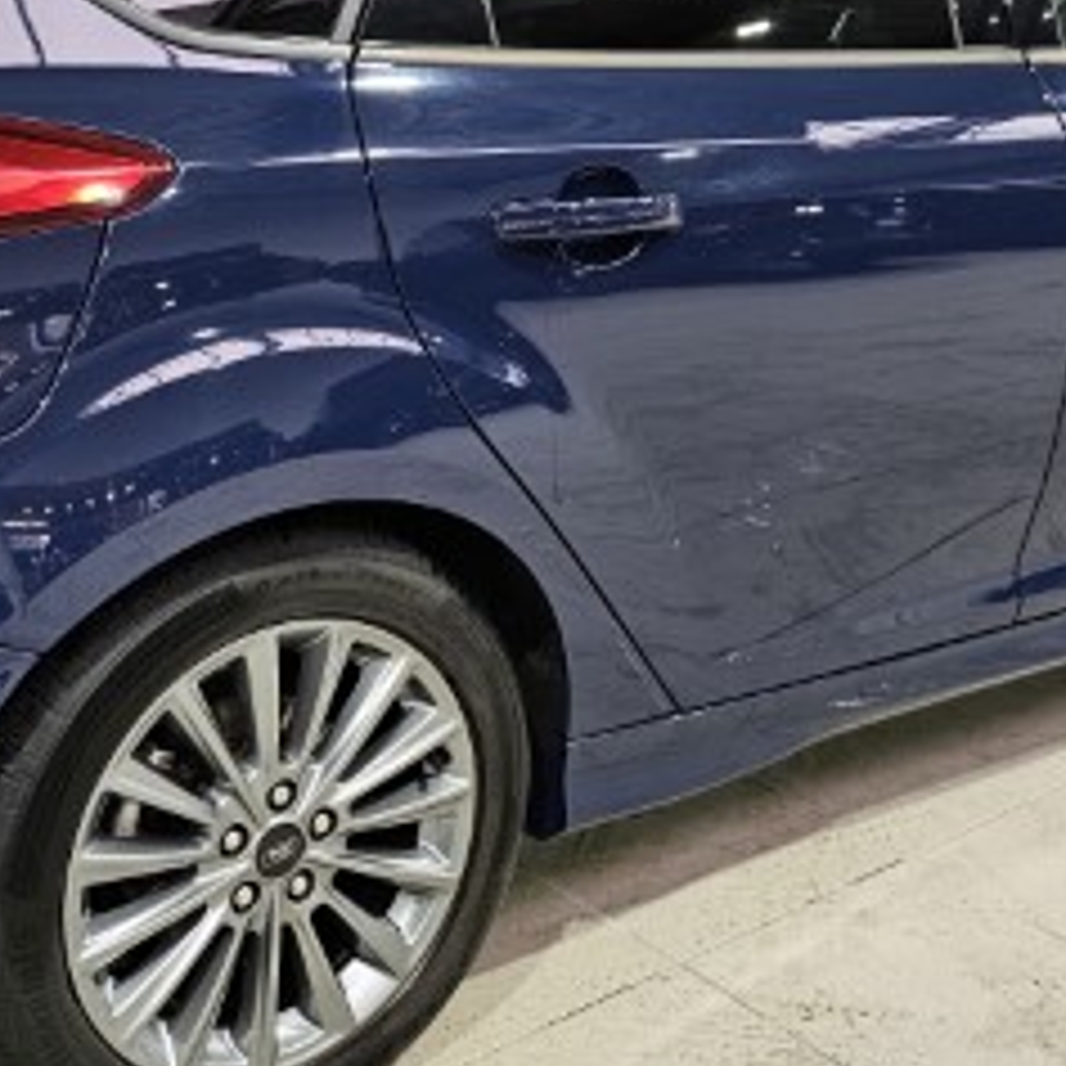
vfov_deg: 31.0
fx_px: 1916
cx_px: 319
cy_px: 400
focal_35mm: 55
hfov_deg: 30.7
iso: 160
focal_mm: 6.3
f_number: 1.7
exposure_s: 1/100
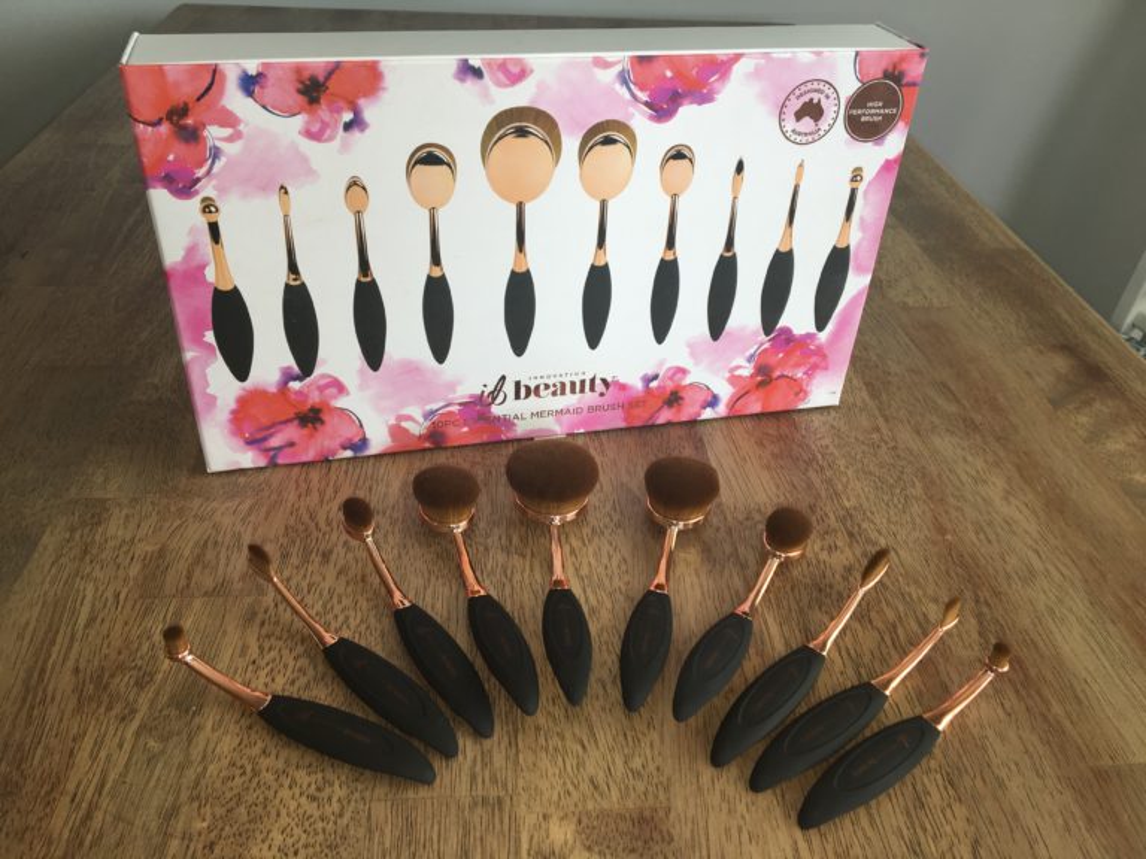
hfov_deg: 61.7
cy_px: 430
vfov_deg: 48.2
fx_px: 960
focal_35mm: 29
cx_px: 573
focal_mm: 4.15
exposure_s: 1/60
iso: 25
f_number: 2.2
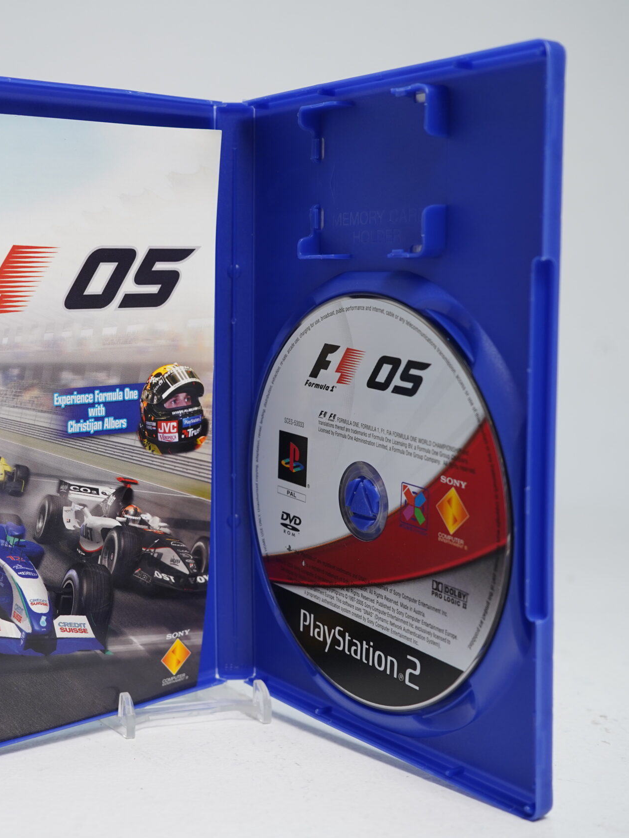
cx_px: 172
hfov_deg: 28.2
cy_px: 416
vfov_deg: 37.5
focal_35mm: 51
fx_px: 1235
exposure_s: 1/40
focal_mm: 35
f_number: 6.3
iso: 400
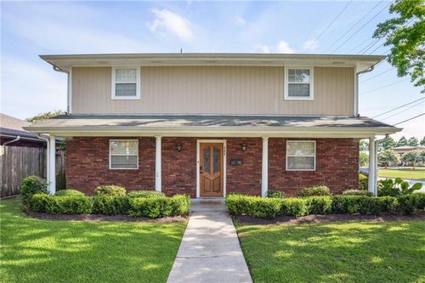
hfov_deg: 73.8
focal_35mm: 24
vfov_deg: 53.1
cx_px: 212
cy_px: 142
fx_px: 283
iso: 400
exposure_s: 1/60
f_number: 13
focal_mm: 24
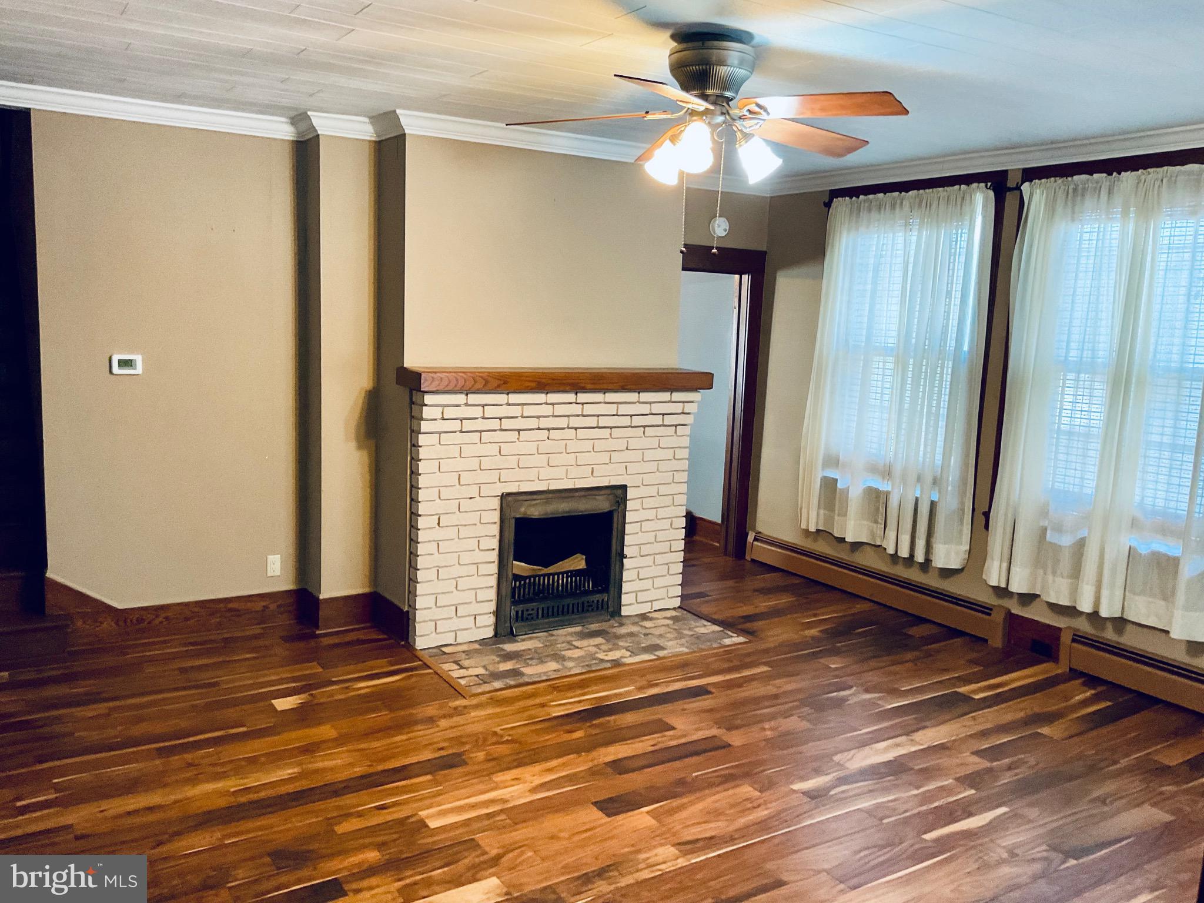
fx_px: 1009
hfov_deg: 61.7
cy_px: 452
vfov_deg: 48.2
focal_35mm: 29
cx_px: 602
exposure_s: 1/60
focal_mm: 3
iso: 200
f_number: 1.8
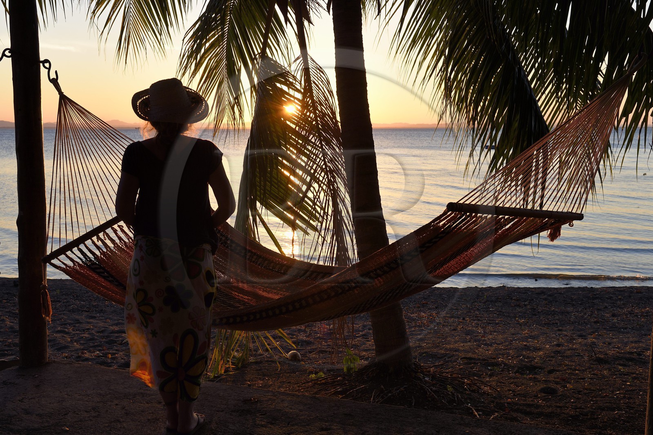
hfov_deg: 54.4
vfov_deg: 37.8
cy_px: 218
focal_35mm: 35
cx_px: 326
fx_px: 635
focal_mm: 35
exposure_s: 1/160
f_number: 7.1
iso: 200
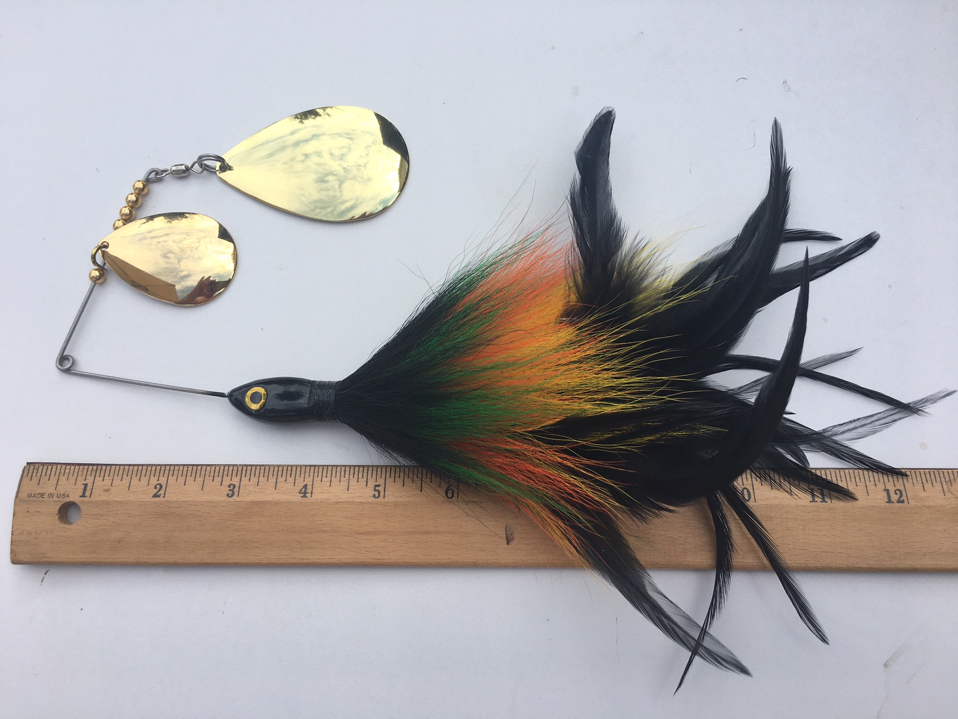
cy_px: 360
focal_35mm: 29
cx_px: 479
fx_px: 803
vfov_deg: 48.2
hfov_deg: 61.7
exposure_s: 1/557
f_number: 2.2
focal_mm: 4.15
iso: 25
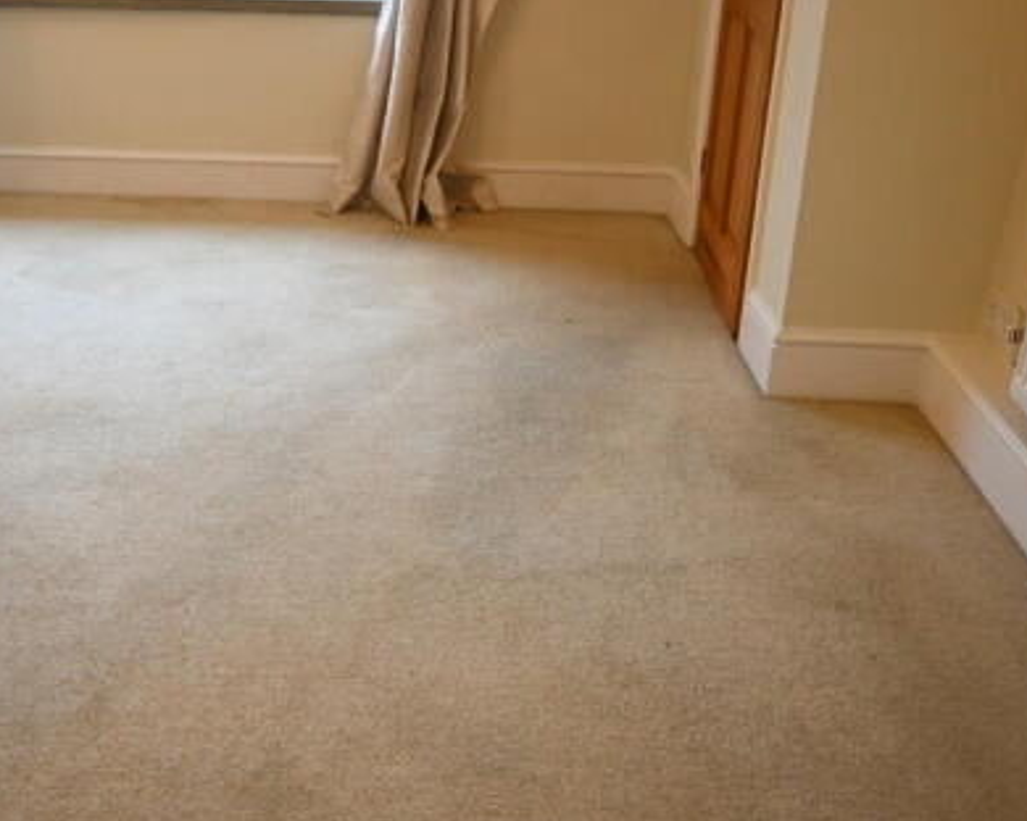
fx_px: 1258
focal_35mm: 41
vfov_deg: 36.1
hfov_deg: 44.0
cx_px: 370
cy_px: 375
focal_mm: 17.5
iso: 1000
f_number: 3.5
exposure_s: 1/50
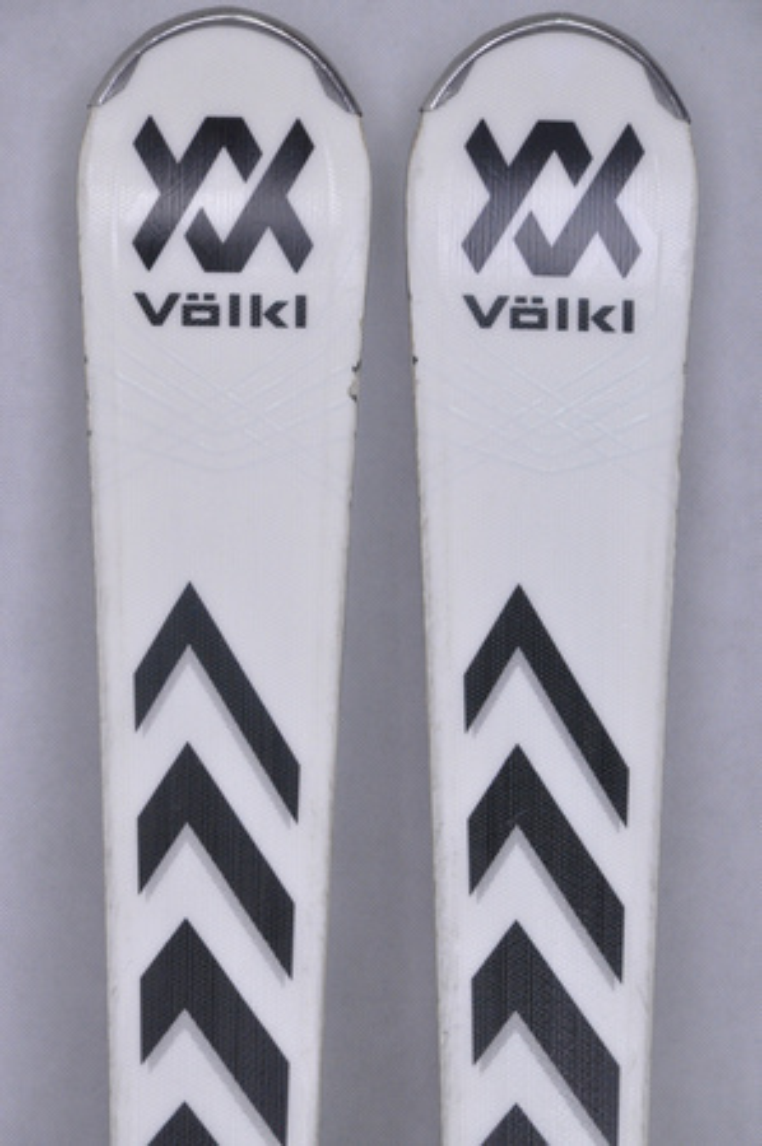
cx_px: 381
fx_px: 5012
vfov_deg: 13.1
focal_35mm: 158
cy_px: 573
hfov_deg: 8.7
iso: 3200
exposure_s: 1/125
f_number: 9.5
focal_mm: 105
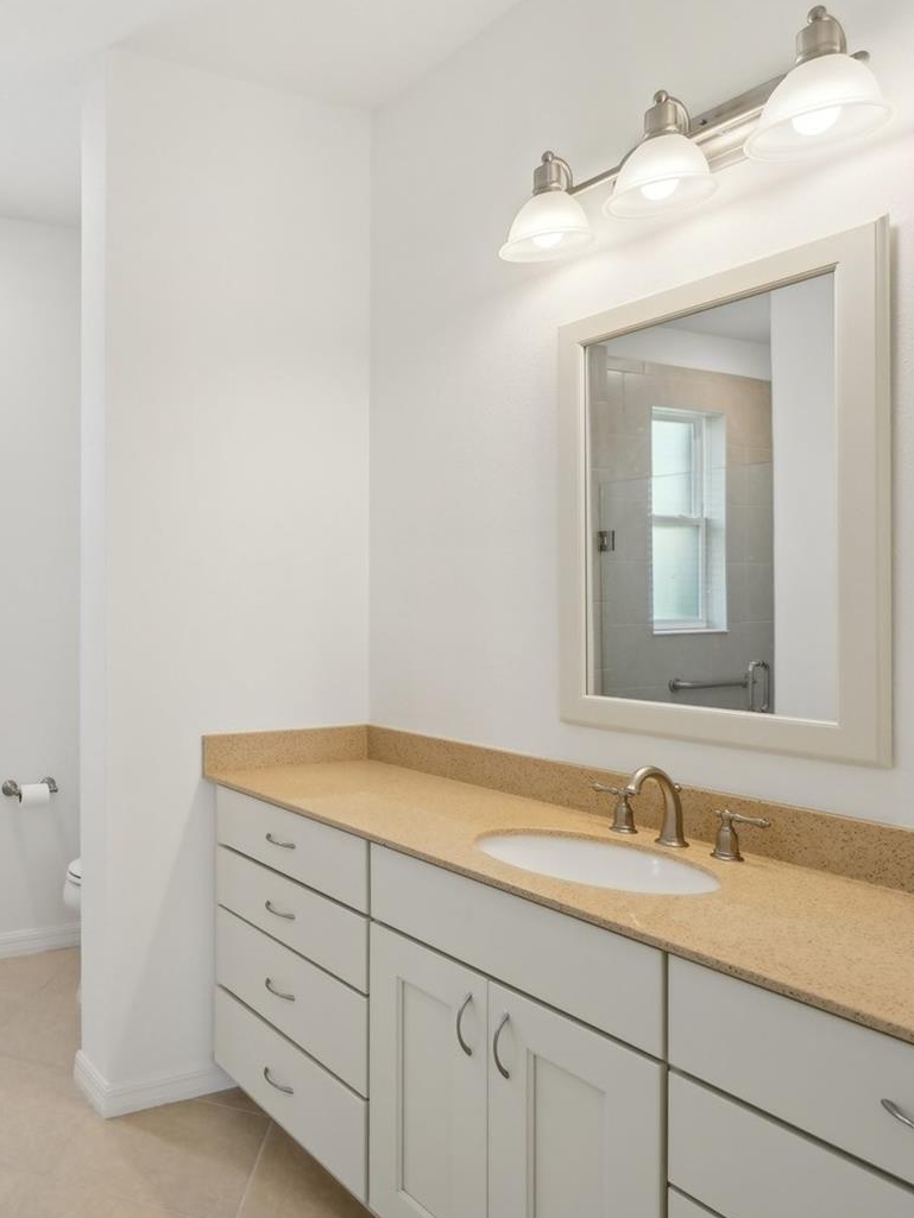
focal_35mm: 24
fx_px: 845
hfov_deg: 50.2
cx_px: 84
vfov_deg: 71.6
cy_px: 591
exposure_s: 1/45
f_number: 8
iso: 400
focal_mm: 16
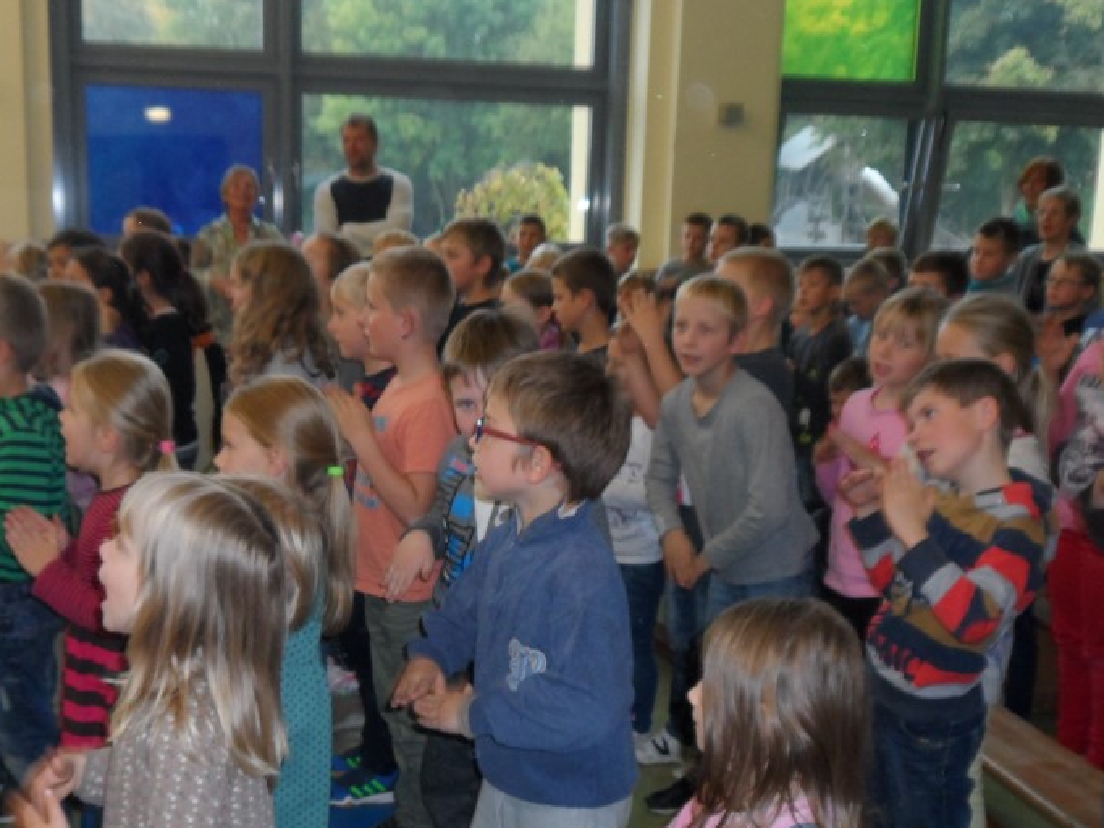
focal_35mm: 48
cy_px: 564
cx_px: 417
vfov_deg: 30.0
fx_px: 1531
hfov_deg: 39.4
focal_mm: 5.8
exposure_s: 1/30
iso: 200
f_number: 3.3
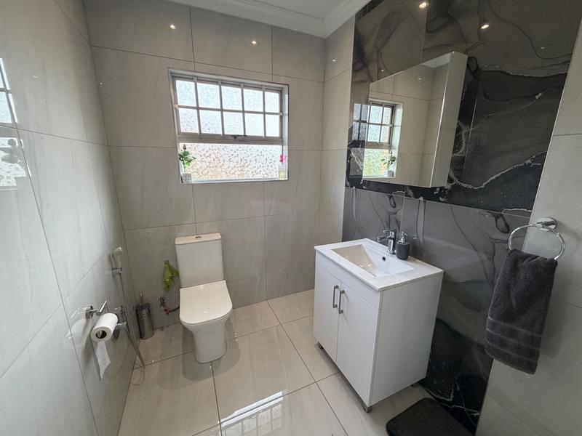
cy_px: 218
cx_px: 291
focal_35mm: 14
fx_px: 235
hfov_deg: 102.1
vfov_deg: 85.7
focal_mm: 2.22
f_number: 2.2
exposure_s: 1/100
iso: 200
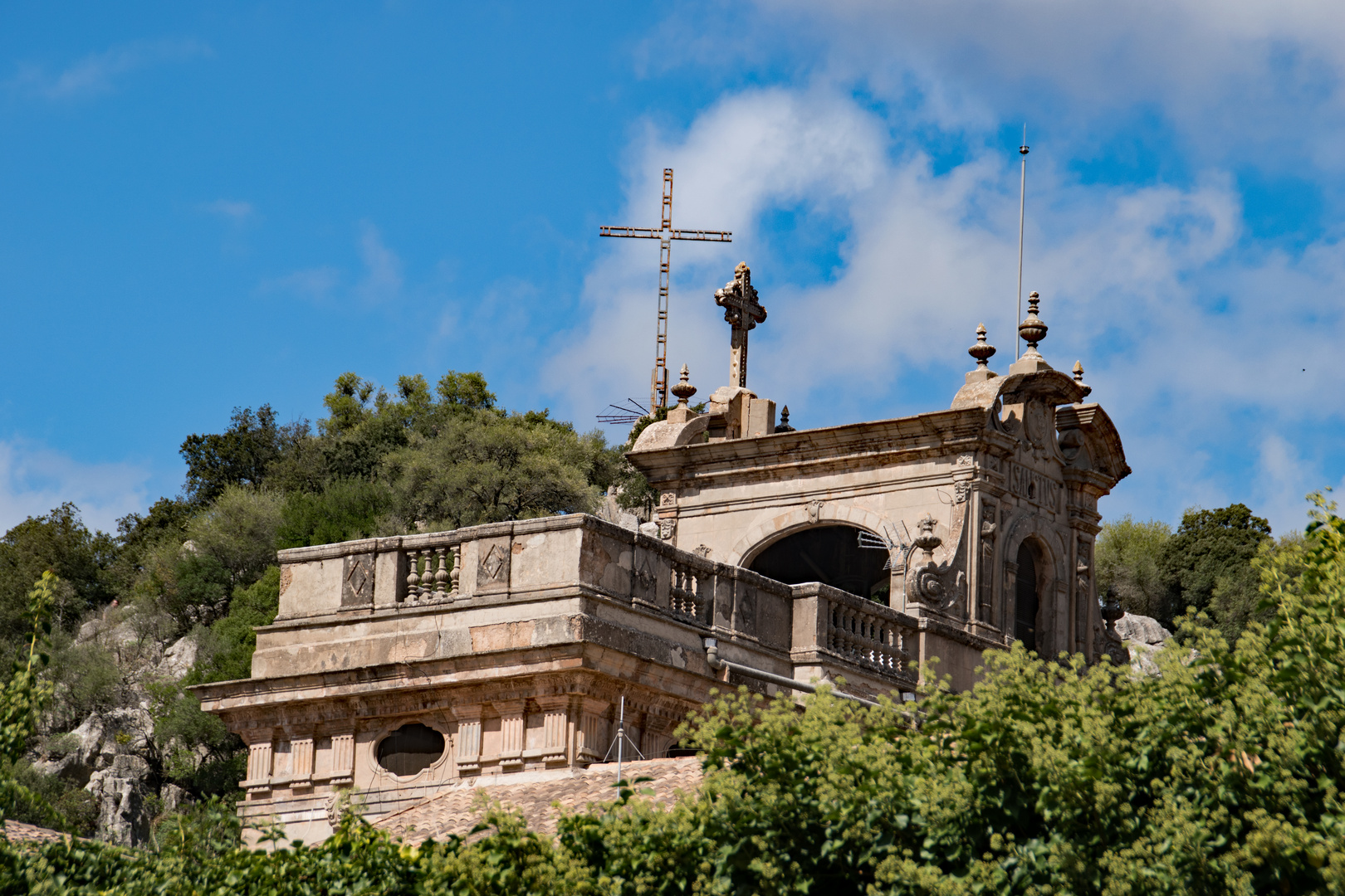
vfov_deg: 9.9
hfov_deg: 14.9
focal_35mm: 138
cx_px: 672
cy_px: 448
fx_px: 5155
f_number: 10
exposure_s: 1/400
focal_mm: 92
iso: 100
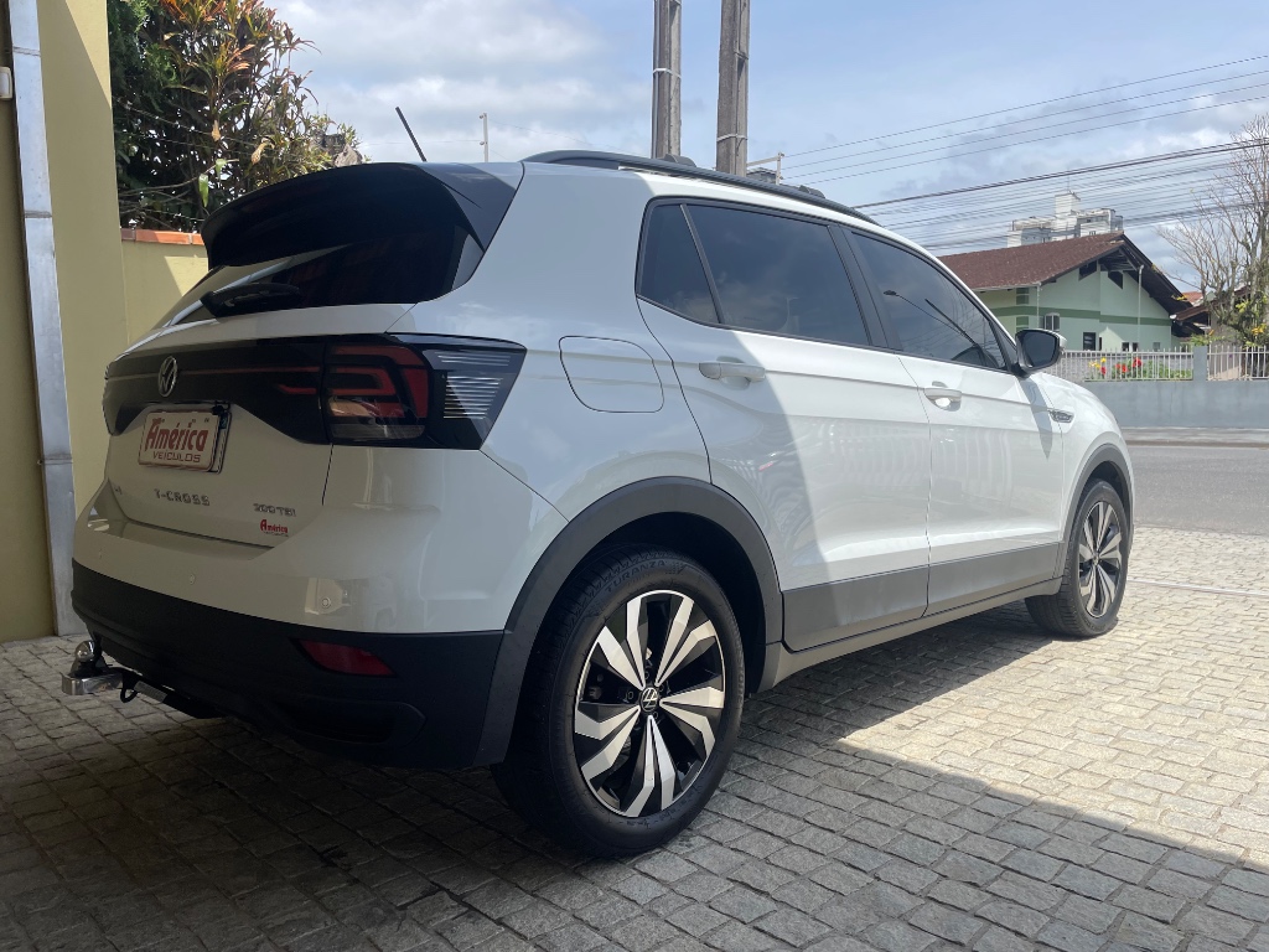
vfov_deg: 53.1
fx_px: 953
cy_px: 476
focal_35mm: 26
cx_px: 634
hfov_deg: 67.3
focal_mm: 4.2
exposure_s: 1/2747
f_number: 1.6
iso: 32
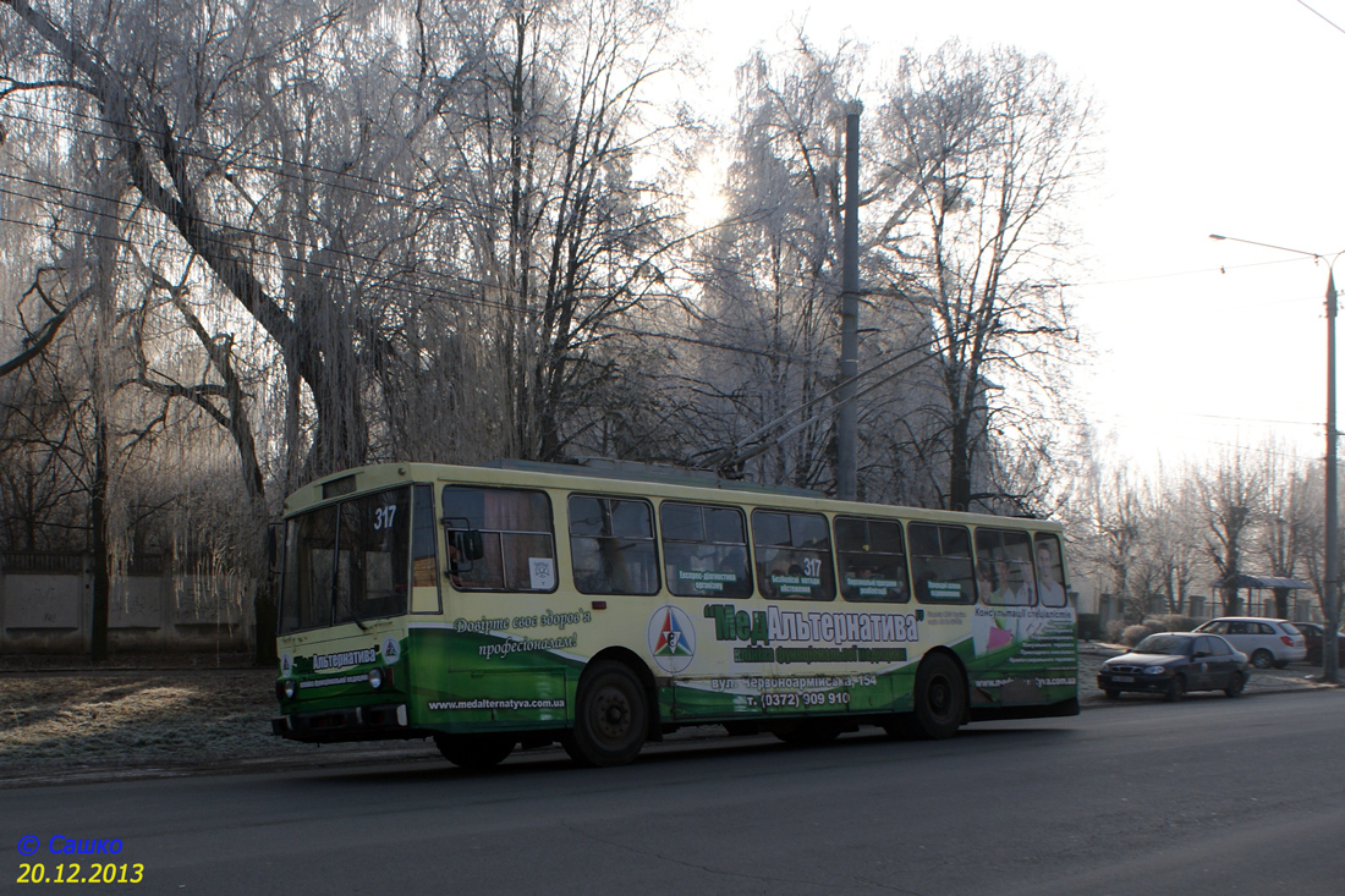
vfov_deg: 43.6
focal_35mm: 30
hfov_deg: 61.9
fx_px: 1121
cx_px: 672
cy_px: 448
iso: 100
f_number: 7.1
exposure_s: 1/320
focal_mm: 20
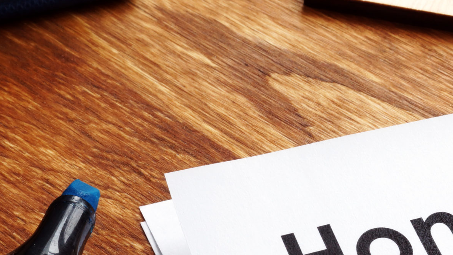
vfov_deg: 11.9
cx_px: 384
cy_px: 89
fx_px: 1225
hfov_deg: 20.6
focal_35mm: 102
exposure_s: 1/3
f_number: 20
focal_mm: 30
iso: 200
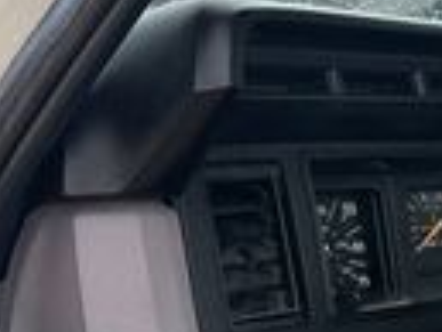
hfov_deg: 13.7
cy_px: 82
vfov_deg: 12.4
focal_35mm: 119
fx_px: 1521
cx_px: 918
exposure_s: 1/708
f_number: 1.78
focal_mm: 6.76
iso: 100
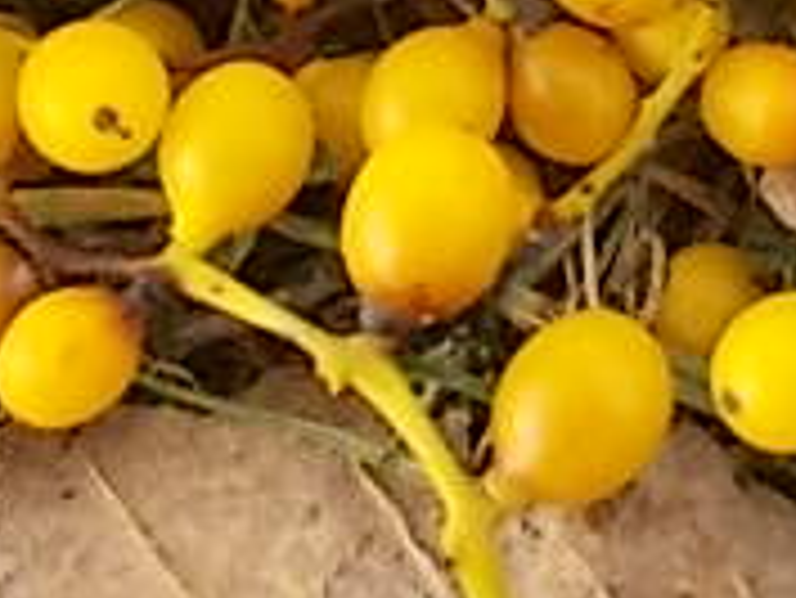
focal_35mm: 94
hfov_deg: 20.8
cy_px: -184
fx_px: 2163
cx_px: 553
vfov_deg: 15.0
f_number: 3.2
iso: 80
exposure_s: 1/80
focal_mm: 4.6
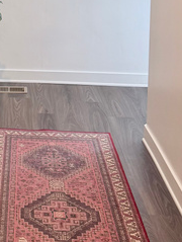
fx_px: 538
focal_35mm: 77
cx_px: -27
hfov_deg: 18.3
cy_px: -29
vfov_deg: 23.6
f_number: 1.78
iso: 100
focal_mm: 6.76
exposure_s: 1/60
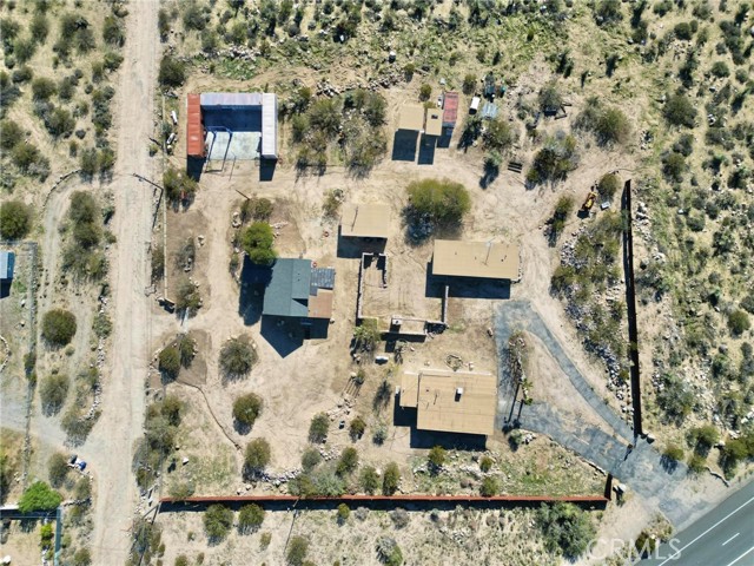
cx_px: 377
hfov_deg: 71.6
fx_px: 523
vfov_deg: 56.8
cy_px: 283
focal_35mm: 24
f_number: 1.7
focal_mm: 6.72
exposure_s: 1/2000
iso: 110
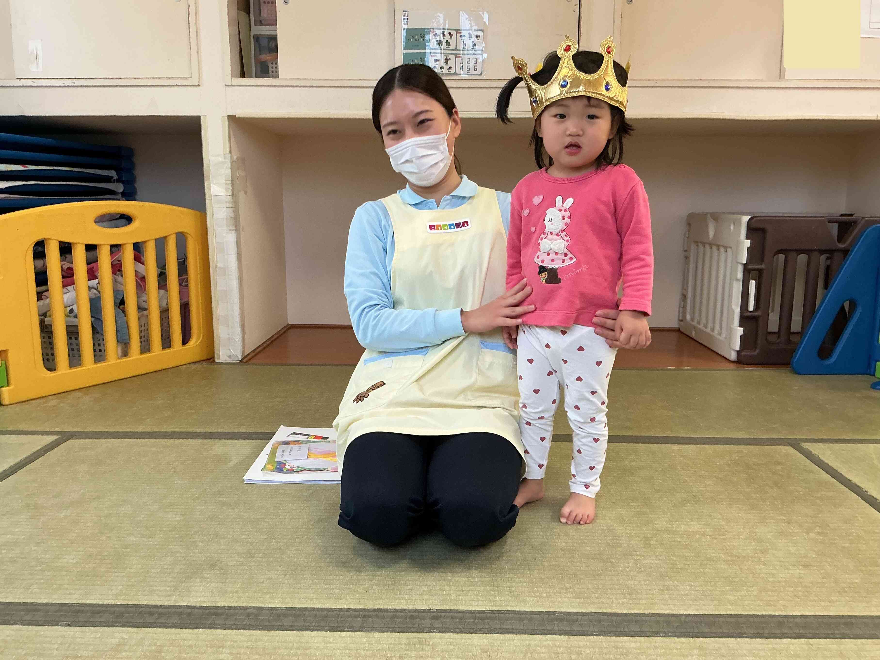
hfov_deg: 61.7
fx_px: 737
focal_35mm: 29
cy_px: 330
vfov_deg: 48.2
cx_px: 440
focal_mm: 3
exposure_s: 1/60
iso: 80
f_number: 1.8
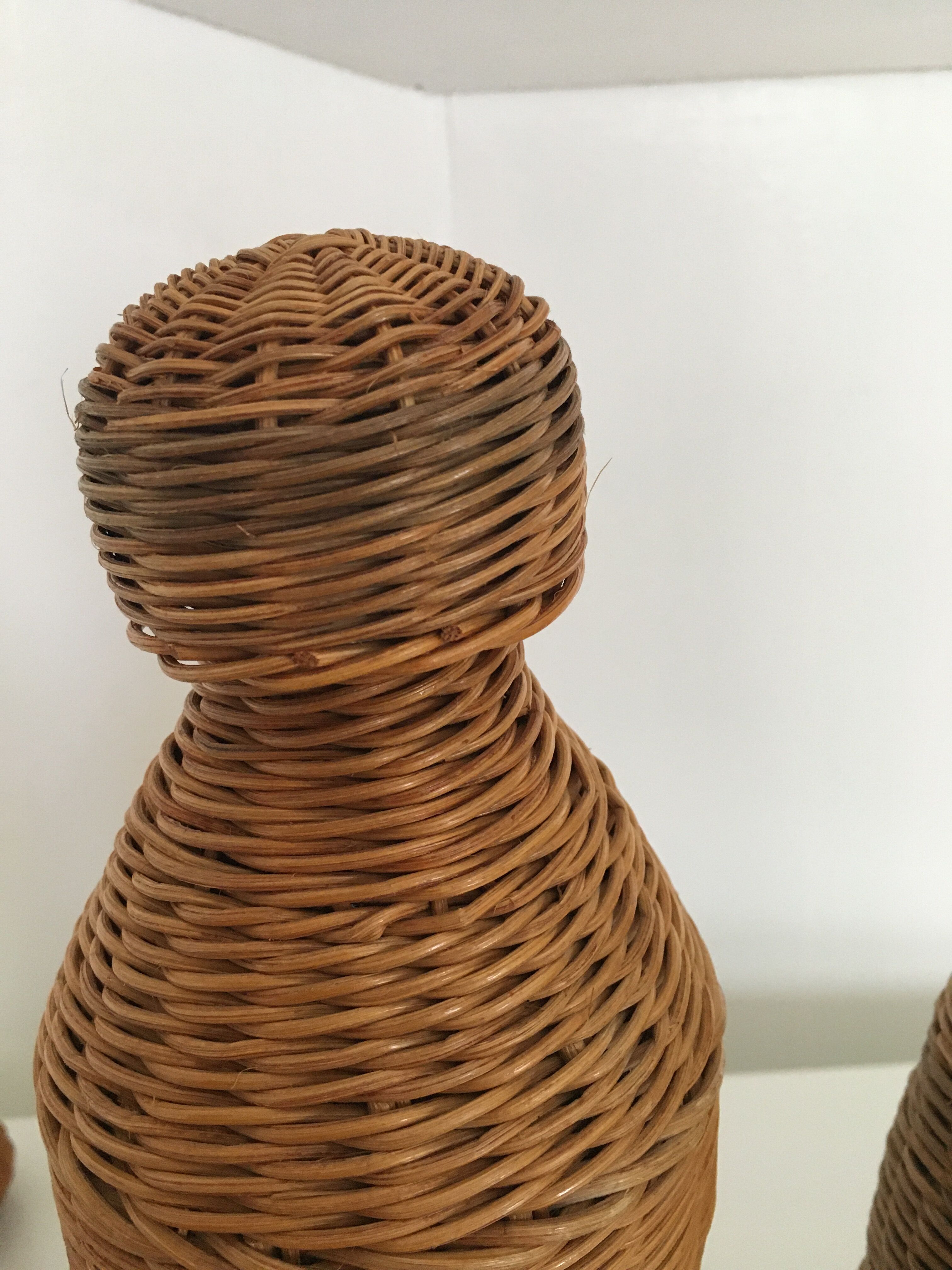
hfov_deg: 48.2
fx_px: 1063
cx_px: 476
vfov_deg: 61.7
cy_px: 635
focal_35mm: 29
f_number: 2.2
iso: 200
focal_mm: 4.15
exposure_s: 1/30
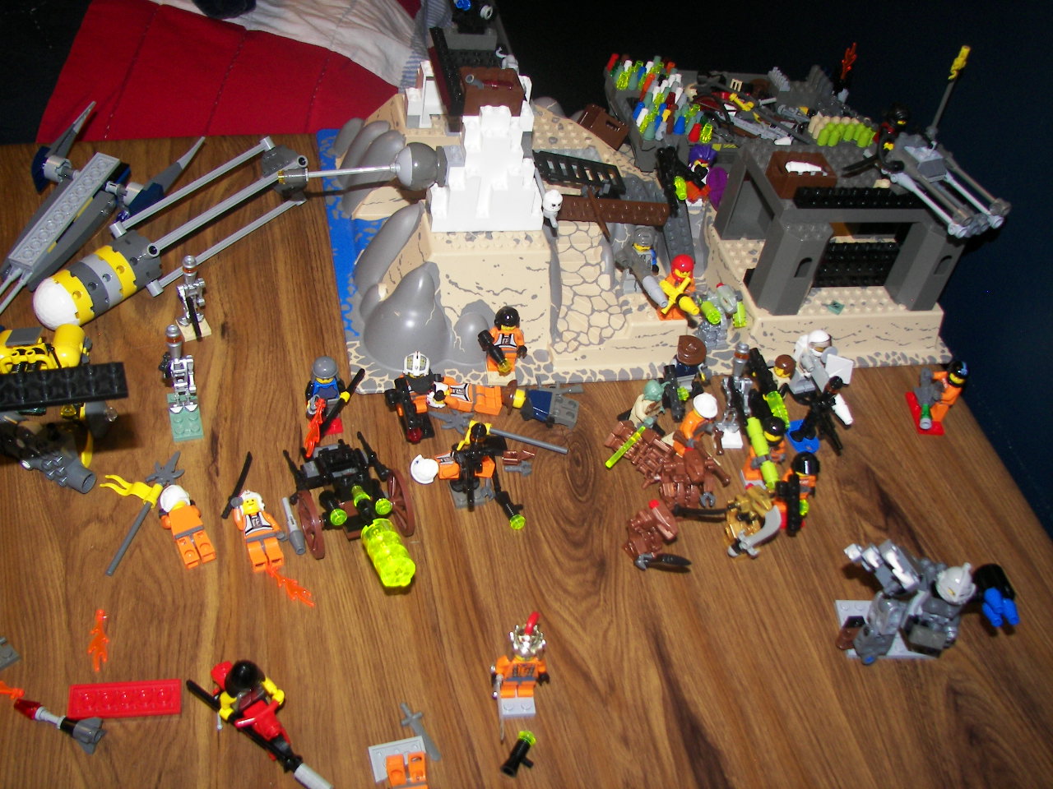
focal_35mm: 37
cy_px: 394
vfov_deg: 38.7
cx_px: 526
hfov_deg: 50.1
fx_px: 1126
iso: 100
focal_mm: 6.1
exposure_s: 1/30
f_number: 2.8
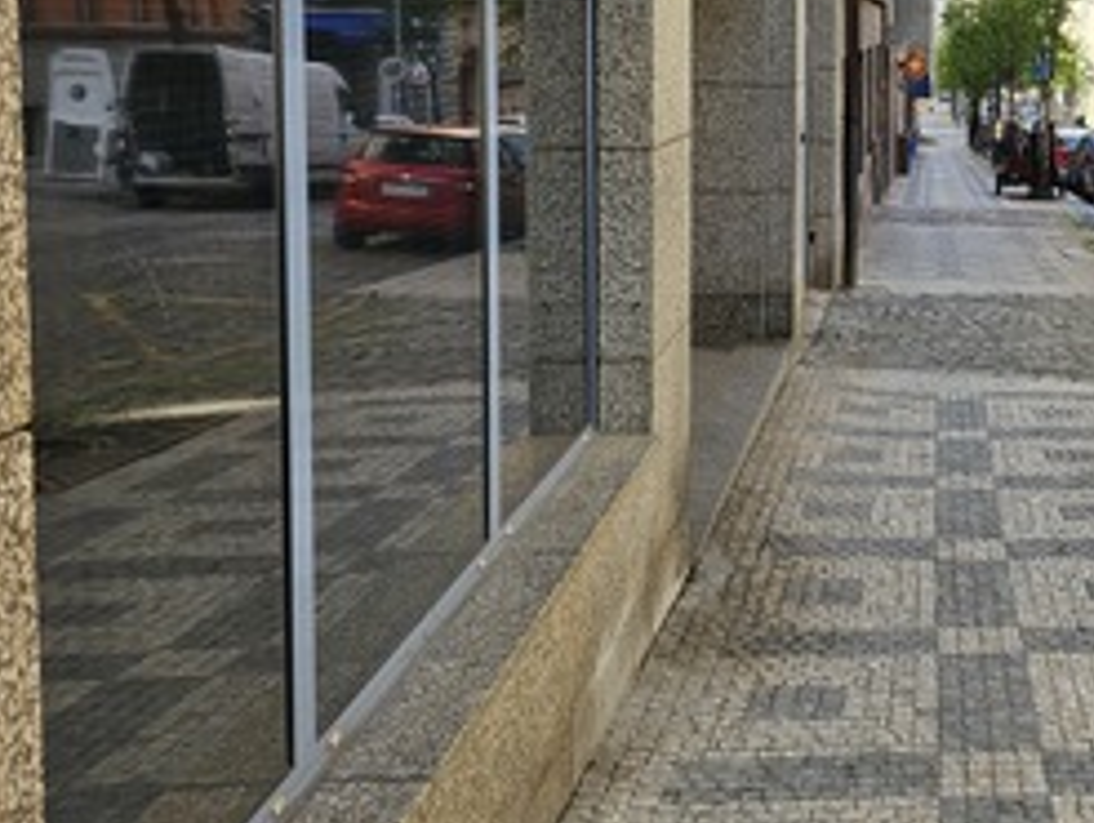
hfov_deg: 33.6
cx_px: 1143
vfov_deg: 28.2
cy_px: 196
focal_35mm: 51
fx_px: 1613
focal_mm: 6.3
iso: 12
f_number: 1.7
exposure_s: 1/180
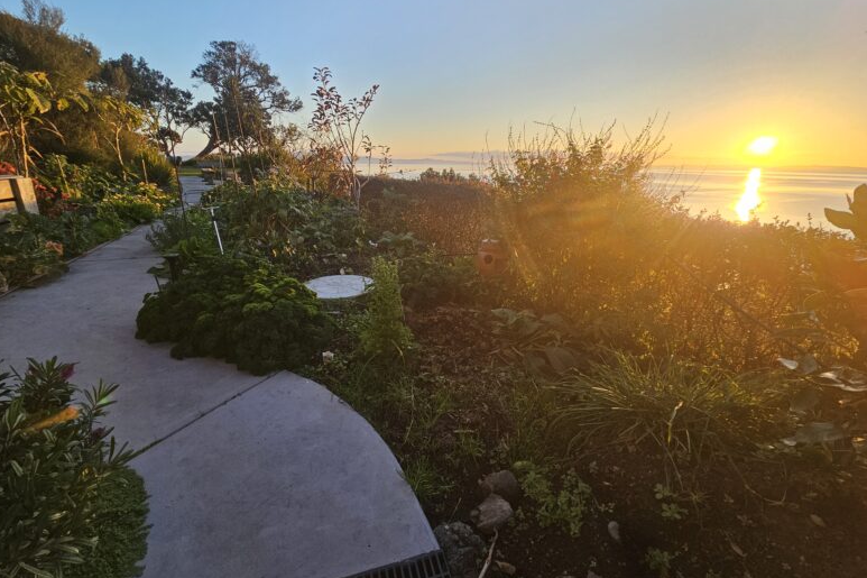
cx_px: 437
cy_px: 270
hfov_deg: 104.3
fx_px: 337
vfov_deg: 81.1
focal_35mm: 14
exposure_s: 1/360
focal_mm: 2.2
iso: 50
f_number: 2.2
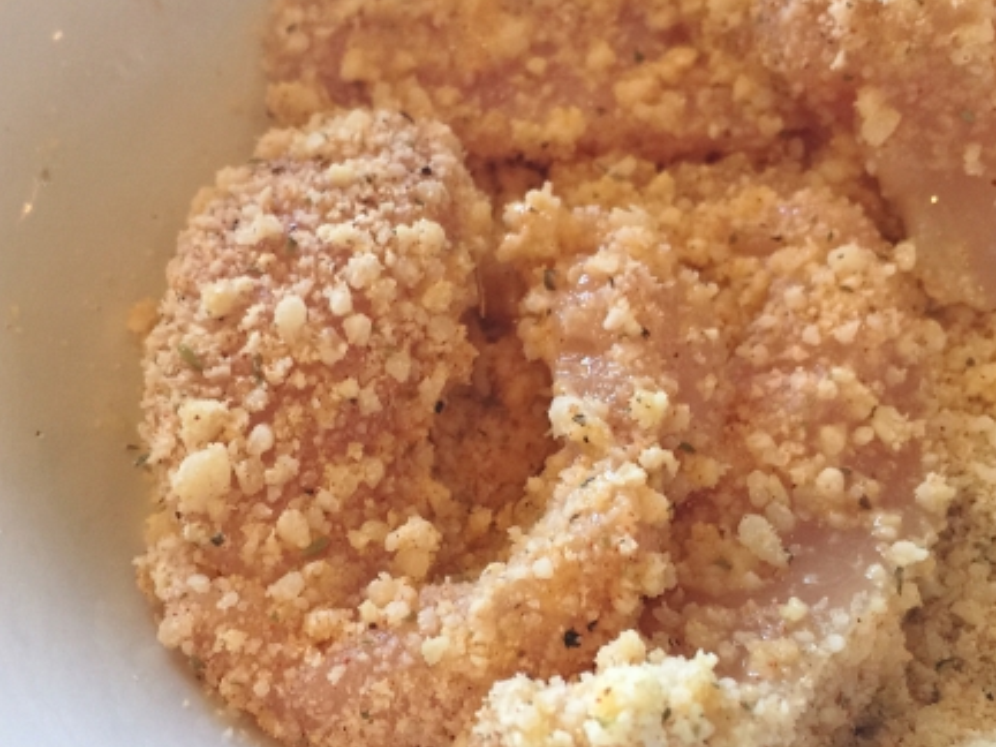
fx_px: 1237
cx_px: 463
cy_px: 385
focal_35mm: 43
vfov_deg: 33.6
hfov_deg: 43.8
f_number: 2.2
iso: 40
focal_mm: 4.15
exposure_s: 1/30
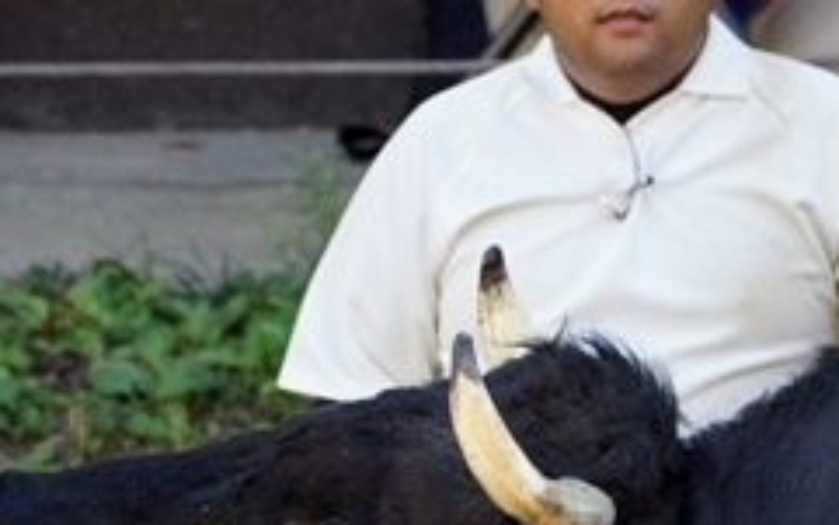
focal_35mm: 952
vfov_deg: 1.4
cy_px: 384
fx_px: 21783
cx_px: 466
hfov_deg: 2.2
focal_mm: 300
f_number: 5.6
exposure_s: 1/500
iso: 1000
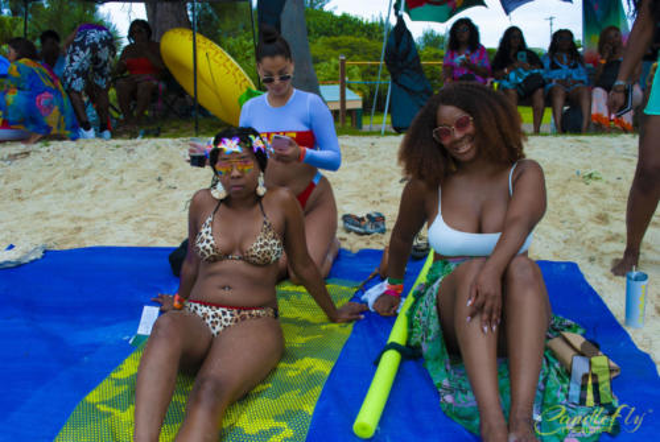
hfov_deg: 53.1
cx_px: 330
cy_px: 221
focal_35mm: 36
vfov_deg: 37.0
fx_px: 661
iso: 100
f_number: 7.1
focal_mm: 24
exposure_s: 1/200
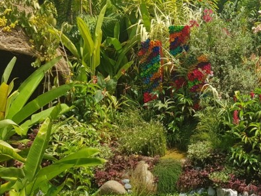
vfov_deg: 27.9
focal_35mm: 52
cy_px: 67
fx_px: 392
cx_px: 242
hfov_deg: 34.5
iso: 40
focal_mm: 4.2
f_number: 1.7
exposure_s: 1/1744
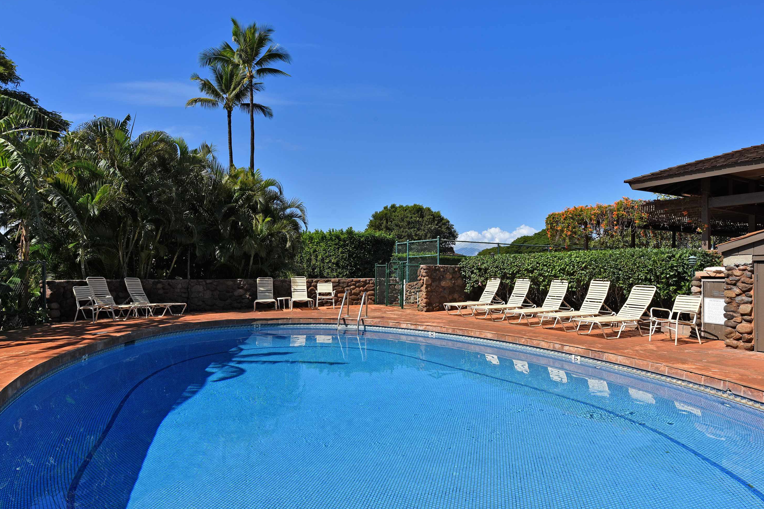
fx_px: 467
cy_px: 264
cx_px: 394
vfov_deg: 57.2
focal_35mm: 22
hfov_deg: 78.6
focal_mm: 21
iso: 100
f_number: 13
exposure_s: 1/200
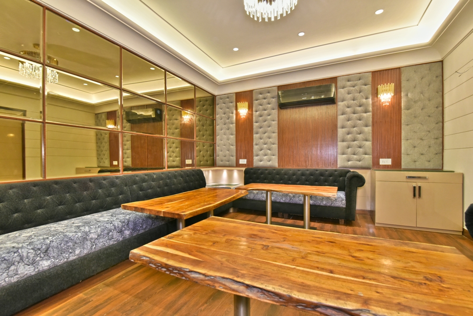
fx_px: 210
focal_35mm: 16
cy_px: 158
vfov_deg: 73.8
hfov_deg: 96.7
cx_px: 236
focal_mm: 16
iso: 3200
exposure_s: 1/40
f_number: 9
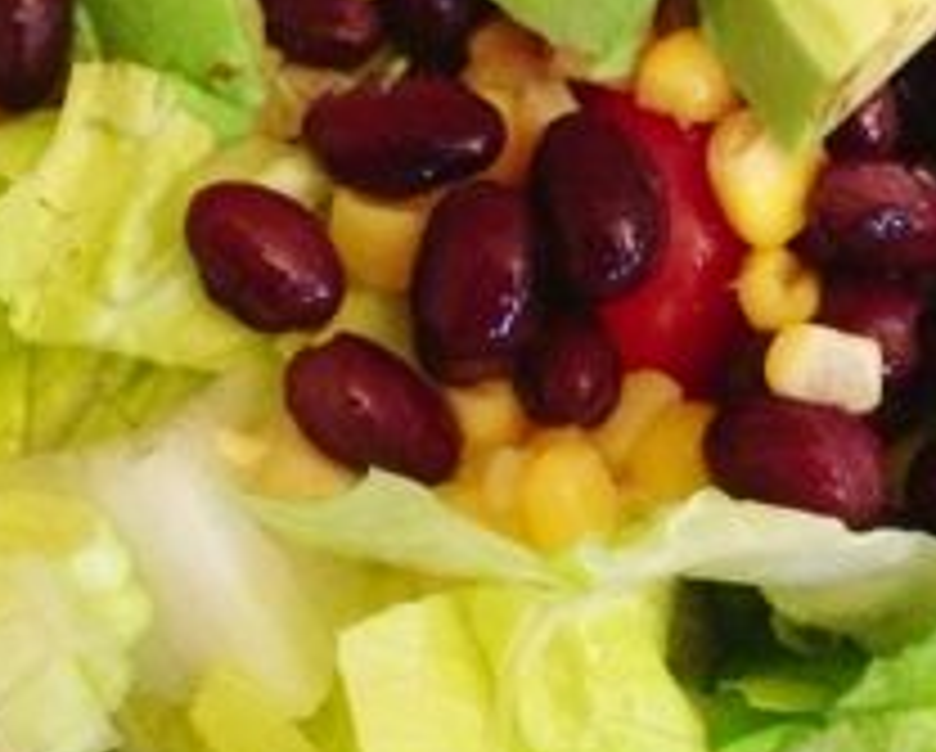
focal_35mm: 105
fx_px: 2913
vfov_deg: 14.7
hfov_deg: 18.1
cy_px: 243
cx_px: 765
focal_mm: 4.28
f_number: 2.4
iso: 400
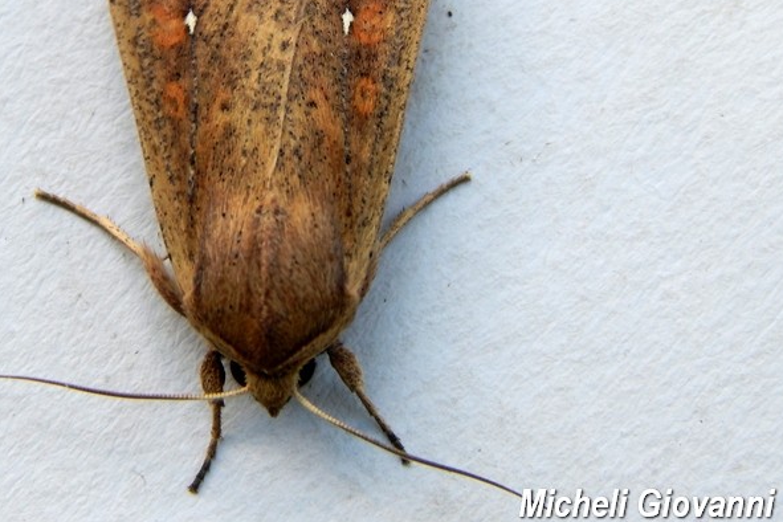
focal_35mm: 228
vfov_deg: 6.0
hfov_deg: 9.0
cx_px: 268
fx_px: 4959
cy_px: 136
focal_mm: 28.7
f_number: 5.1
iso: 125
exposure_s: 1/60
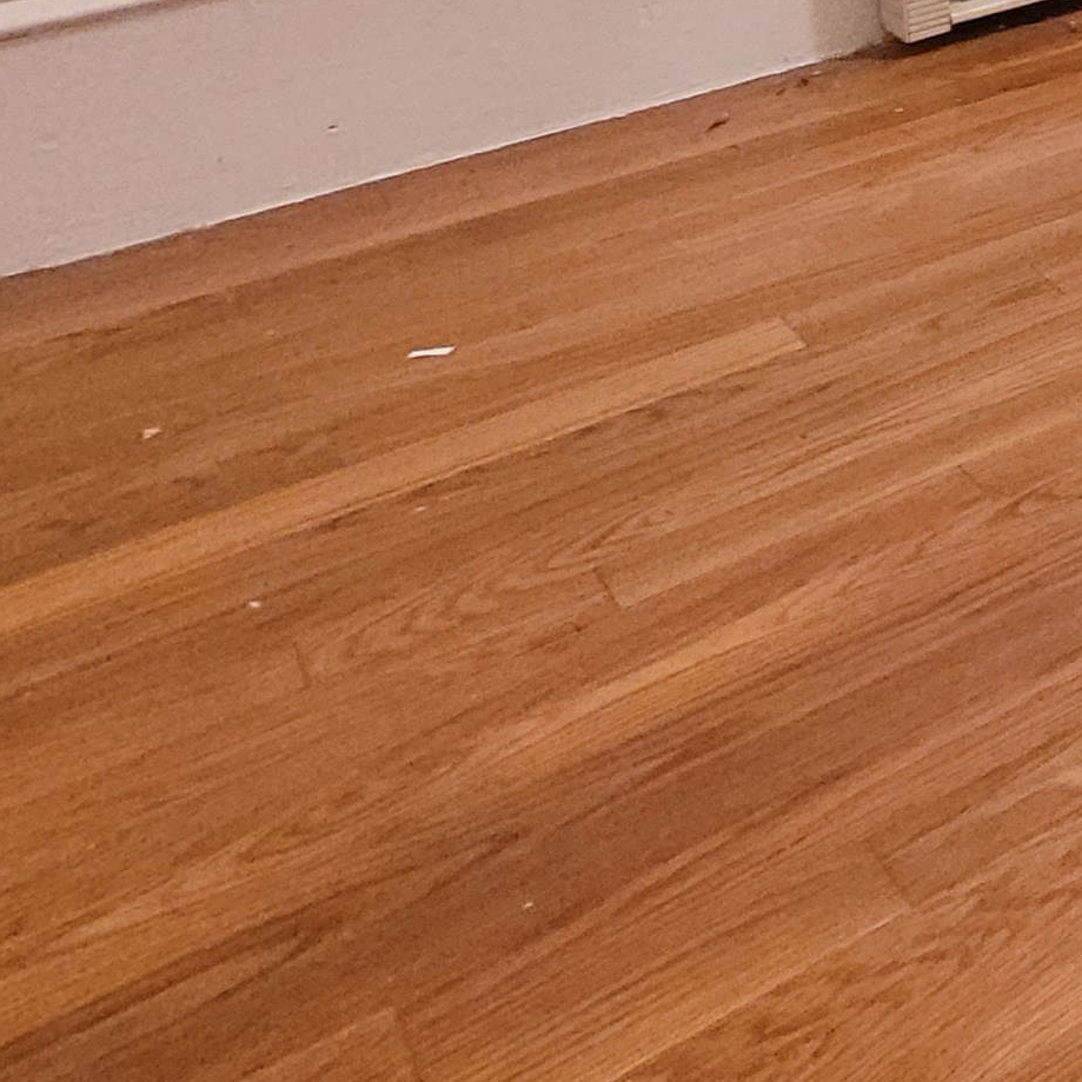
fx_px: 1768
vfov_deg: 26.7
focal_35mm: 50
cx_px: 2090
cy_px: -444
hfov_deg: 20.1
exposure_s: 1/29
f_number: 2.2
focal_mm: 1.74
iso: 500
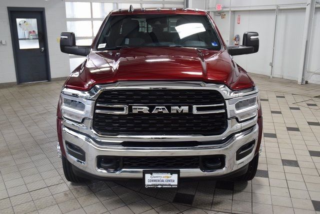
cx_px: 160
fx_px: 320
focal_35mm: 36
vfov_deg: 36.9
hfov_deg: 53.1
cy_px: 107
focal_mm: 24
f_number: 6.3
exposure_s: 1/60
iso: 1600
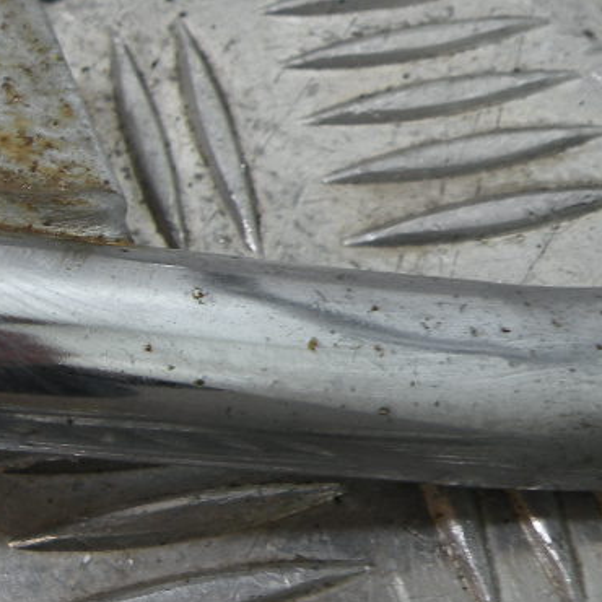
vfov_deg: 25.3
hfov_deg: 23.5
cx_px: -150
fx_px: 1299
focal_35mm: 66
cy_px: 63
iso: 64
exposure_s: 1/70
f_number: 3.2
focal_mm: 4.7
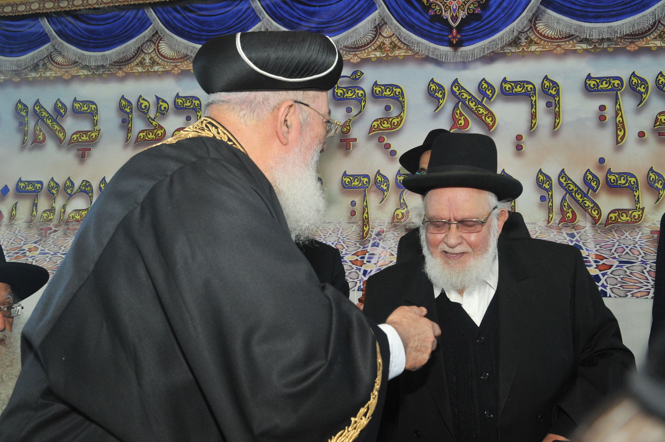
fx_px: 553
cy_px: 221
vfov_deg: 43.5
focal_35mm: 30
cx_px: 332
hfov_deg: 62.0
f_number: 6.3
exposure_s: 1/100
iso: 640
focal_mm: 20
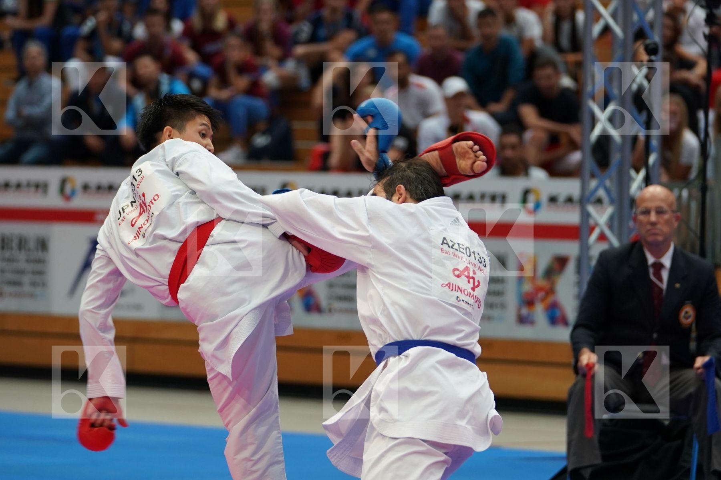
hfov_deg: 10.7
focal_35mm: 193
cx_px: 360
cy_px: 240
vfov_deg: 7.1
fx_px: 3865
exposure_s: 1/800
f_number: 2.8
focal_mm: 129
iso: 1000
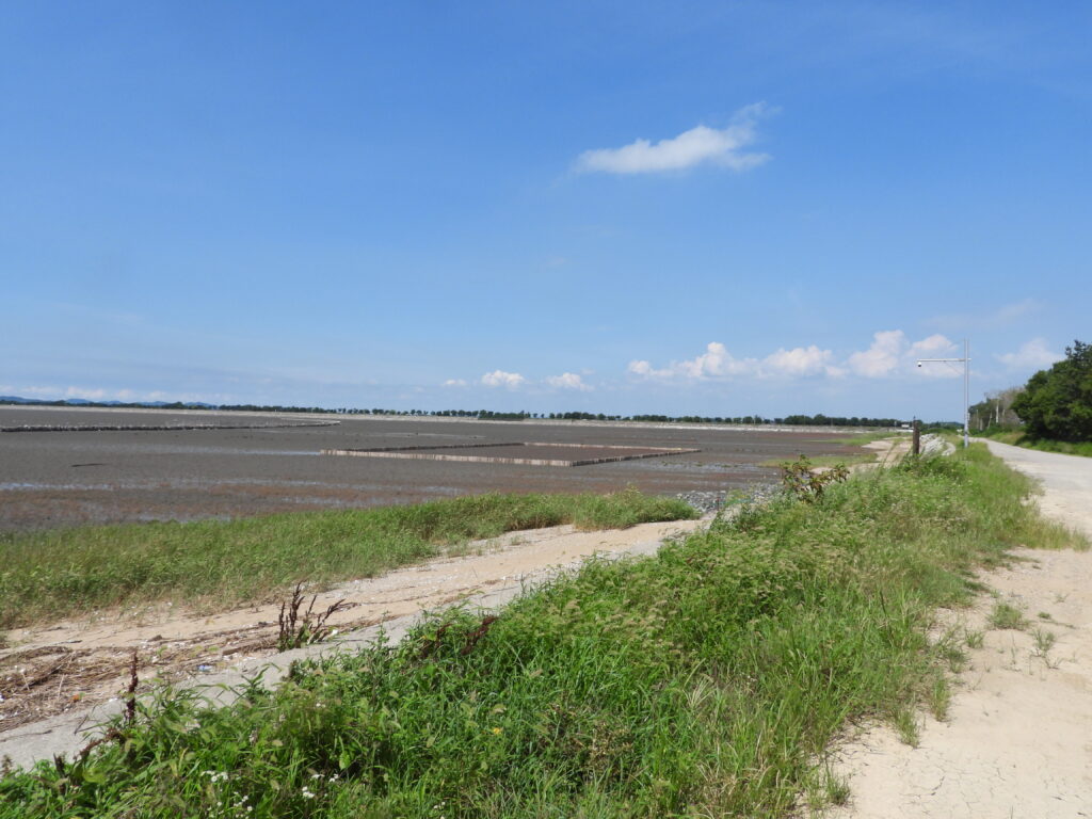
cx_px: 546
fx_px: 757
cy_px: 410
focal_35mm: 24
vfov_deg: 56.8
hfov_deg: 71.6
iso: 125
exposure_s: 1/2000
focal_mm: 4.3
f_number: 3.5
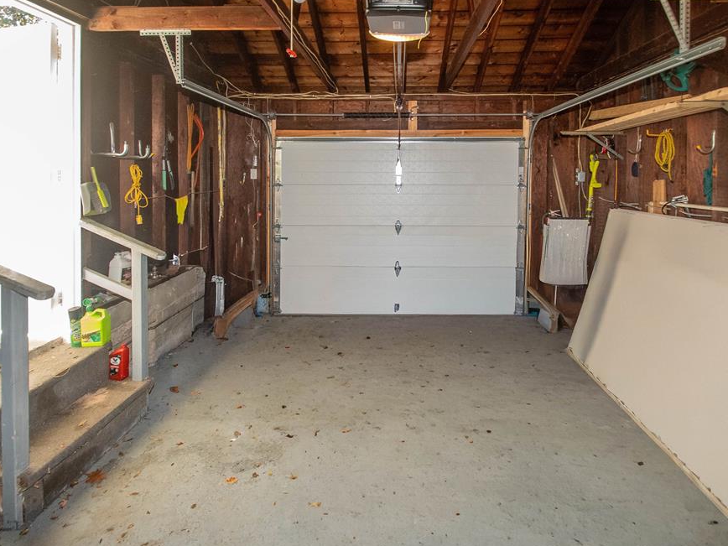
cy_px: 265
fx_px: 358
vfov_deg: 74.7
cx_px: 419
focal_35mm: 17
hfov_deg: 90.4
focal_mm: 10
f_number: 5.6
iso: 3600
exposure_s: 1/60
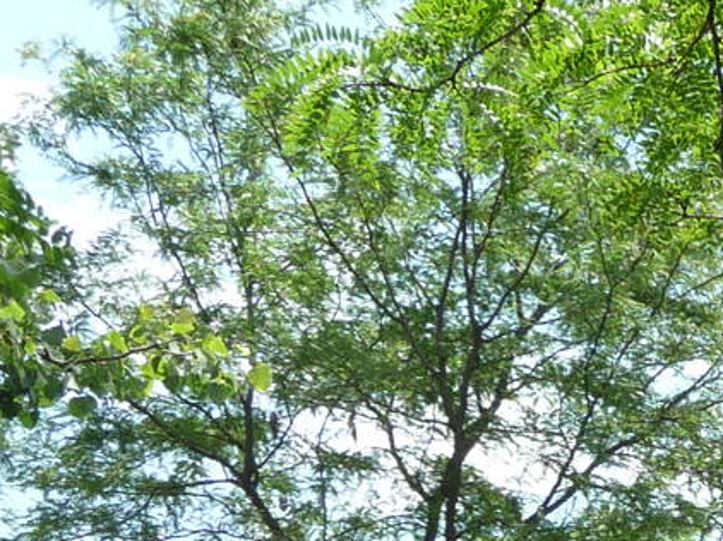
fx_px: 2693
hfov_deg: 14.2
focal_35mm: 129
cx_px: 1120
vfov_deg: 10.9
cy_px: 916
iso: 100
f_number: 3.6
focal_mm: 5.6
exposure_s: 1/400
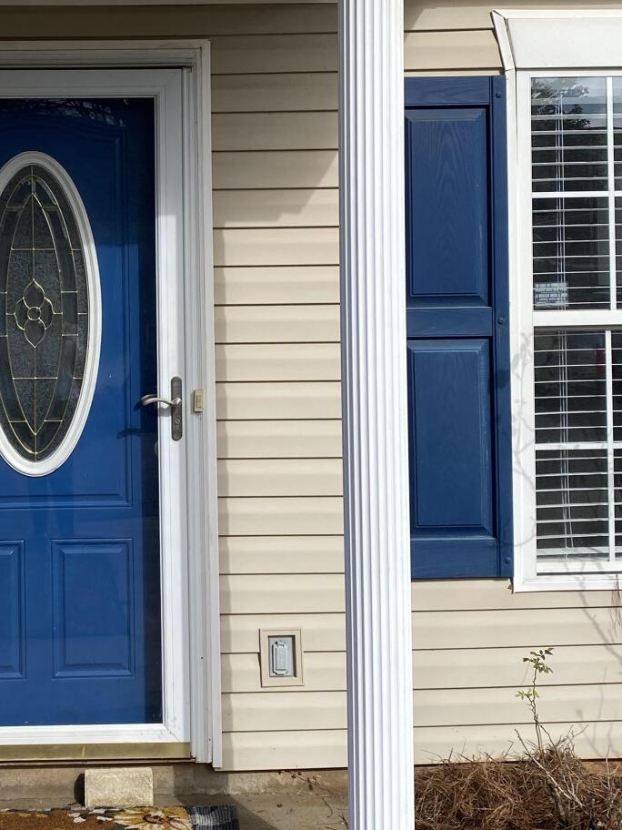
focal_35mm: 57
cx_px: 78
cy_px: 314
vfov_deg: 33.6
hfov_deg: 25.0
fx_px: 1366
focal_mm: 4.25
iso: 32
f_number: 1.8
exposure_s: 1/3125
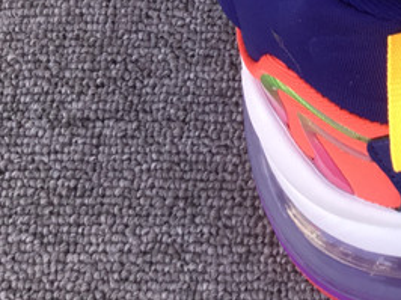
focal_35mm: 105
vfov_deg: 13.2
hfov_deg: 17.0
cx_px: 594
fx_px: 1215
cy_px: -168
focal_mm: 3.3
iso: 25
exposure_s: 1/100
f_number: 2.4
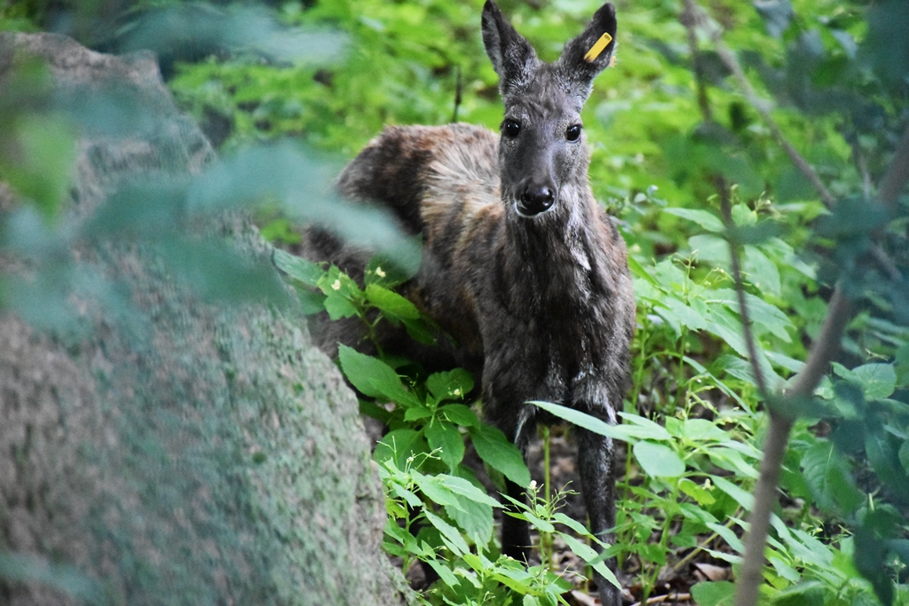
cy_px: 303
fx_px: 5303
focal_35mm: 210
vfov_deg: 6.5
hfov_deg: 9.8
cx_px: 454
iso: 12800
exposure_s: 1/320
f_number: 5.6
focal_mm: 140
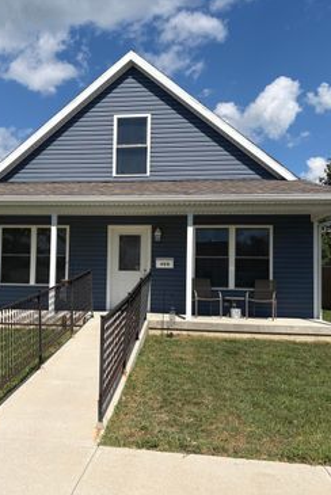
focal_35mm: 37
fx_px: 509
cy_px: 252
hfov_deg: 35.6
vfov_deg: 51.8
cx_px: 106
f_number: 1.6
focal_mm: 5.96
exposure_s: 1/4950
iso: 50
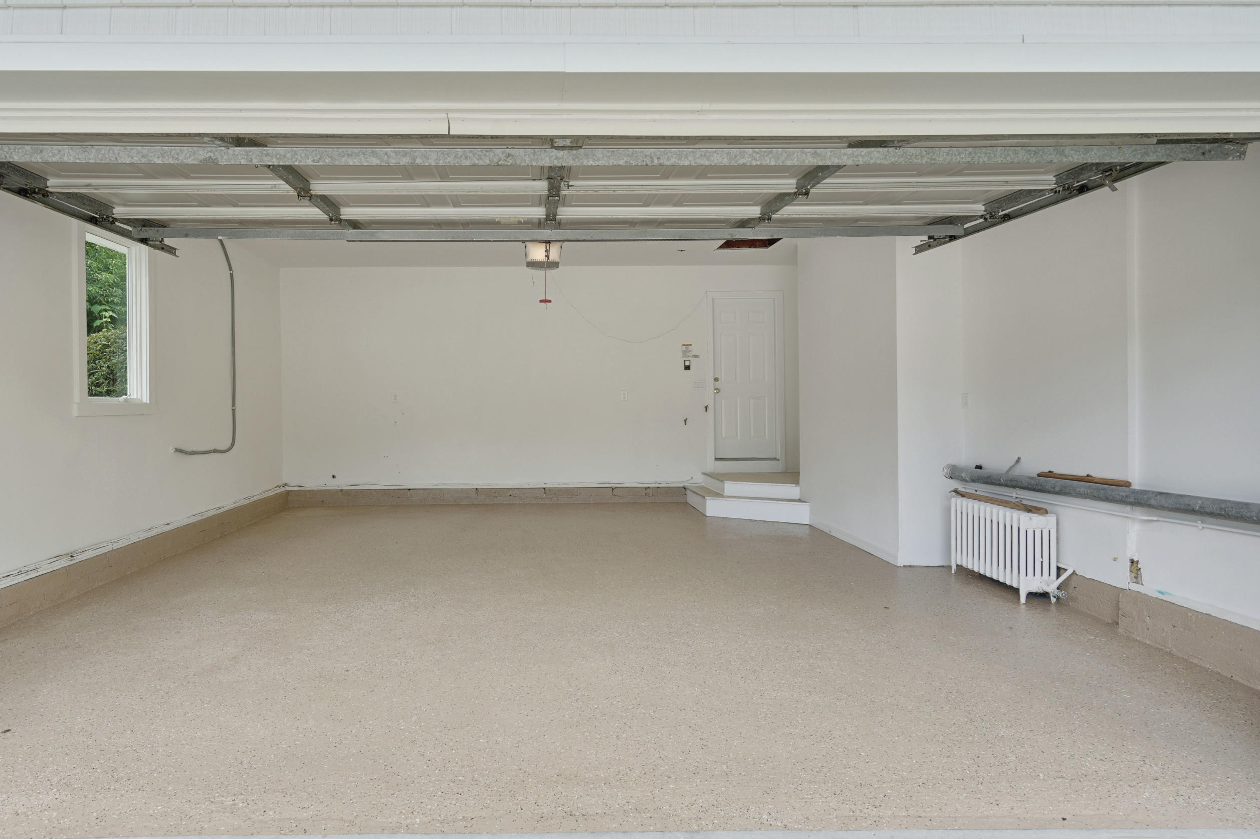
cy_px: 400
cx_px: 533
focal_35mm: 19
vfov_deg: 64.5
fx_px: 665
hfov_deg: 86.3
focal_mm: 16
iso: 200
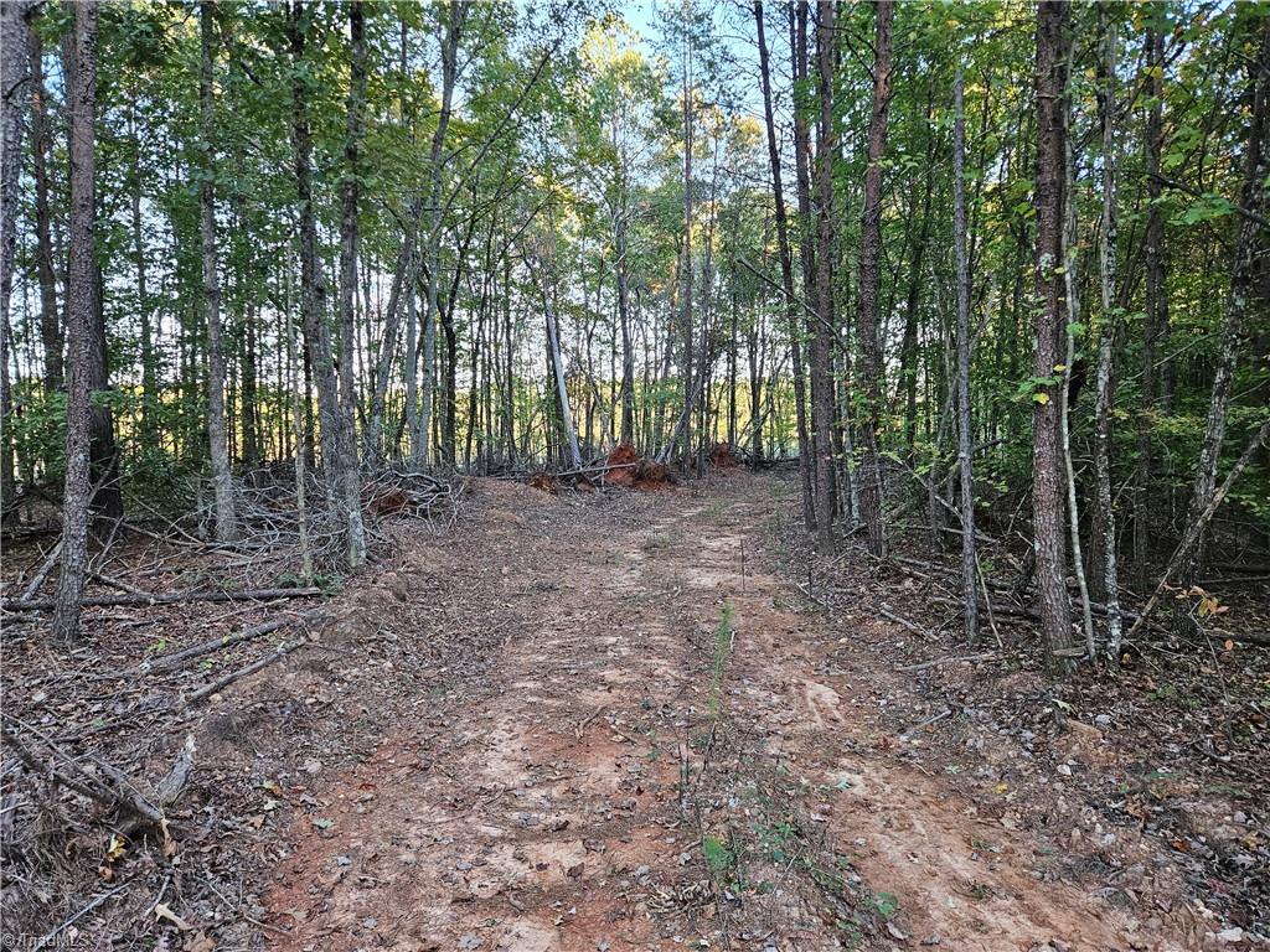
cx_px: 635
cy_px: 476
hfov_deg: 73.9
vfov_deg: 58.9
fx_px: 844
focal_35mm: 23
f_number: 1.8
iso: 200
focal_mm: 5.4
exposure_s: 1/120
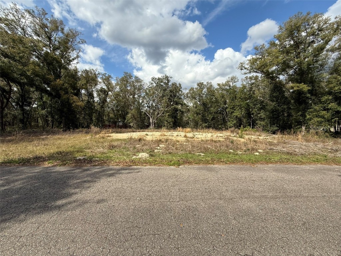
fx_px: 138
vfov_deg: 85.7
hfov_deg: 102.1
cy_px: 128
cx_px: 170
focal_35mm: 14
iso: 50
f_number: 2.2
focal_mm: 2.22
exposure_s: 1/1497
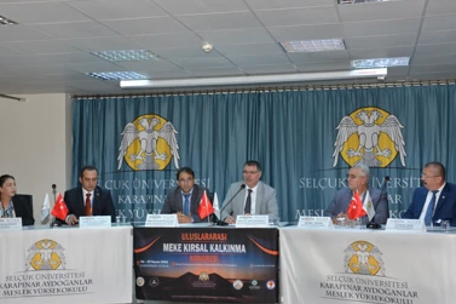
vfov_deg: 24.2
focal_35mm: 56
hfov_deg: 35.7
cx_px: 223
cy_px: 154
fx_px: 709
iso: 1000
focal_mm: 48
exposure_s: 1/60
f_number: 7.1
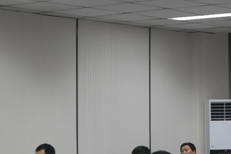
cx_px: 348
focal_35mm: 123
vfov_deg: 11.1
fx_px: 788
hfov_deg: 15.4
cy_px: 82
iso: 800
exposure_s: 1/50
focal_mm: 18
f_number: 3.5
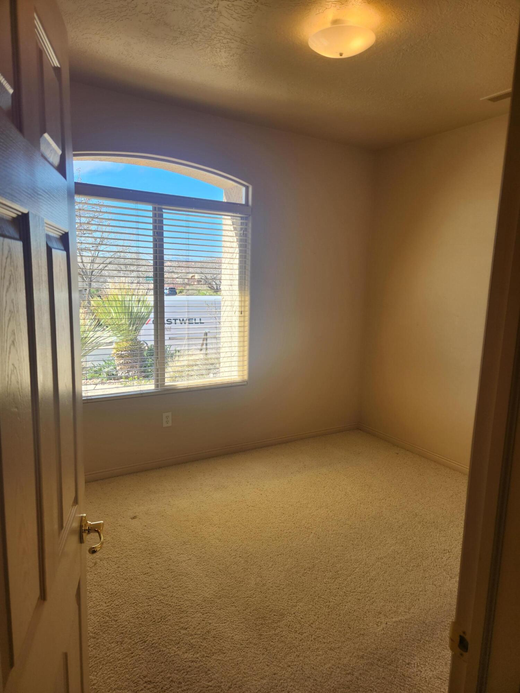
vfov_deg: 73.9
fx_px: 461
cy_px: 346
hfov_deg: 58.9
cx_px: 260
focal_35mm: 23
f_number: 1.8
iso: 25
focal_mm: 5.4
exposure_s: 1/180
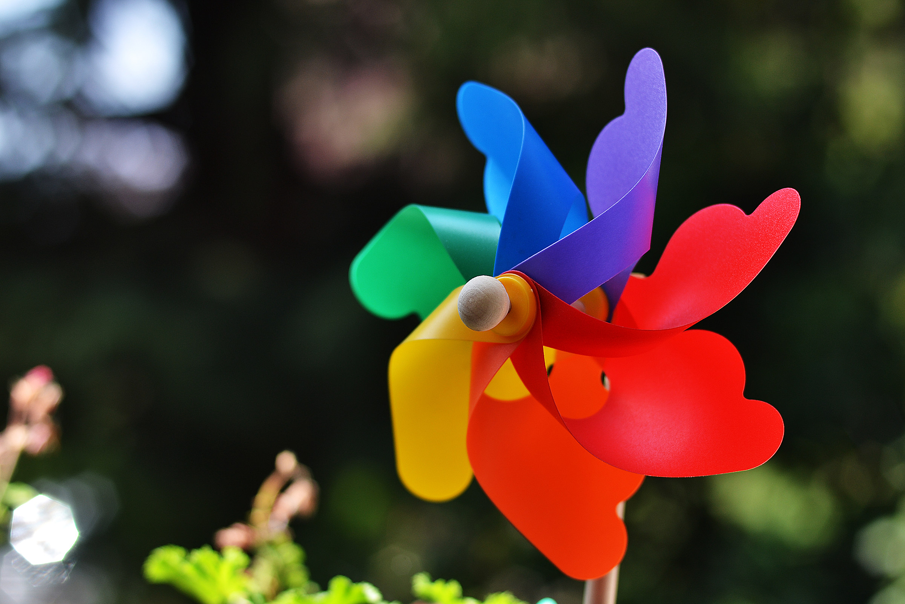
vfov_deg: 18.2
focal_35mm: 75
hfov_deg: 27.0
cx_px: 452
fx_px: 1885
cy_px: 302
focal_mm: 50
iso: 100
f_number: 2.2
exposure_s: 1/640
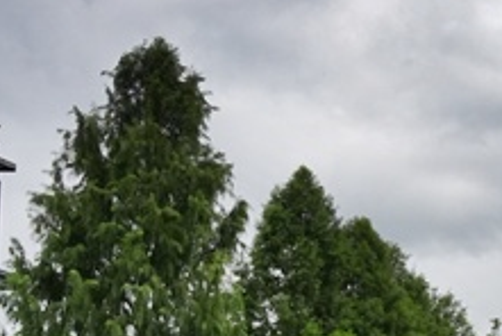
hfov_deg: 14.0
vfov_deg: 11.8
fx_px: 1550
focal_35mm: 111
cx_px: 1140
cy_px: 514
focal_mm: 24
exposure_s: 1/3200
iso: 1600
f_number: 9
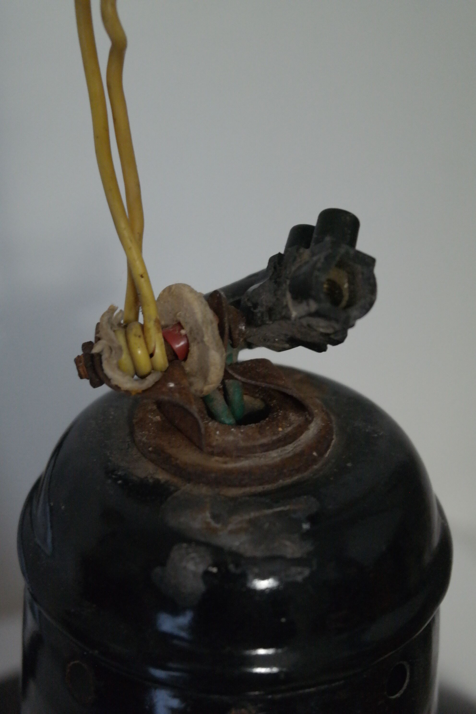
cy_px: 357
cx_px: 238
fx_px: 1368
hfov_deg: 19.7
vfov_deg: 29.2
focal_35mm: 69
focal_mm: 45
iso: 3200
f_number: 5
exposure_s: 1/30
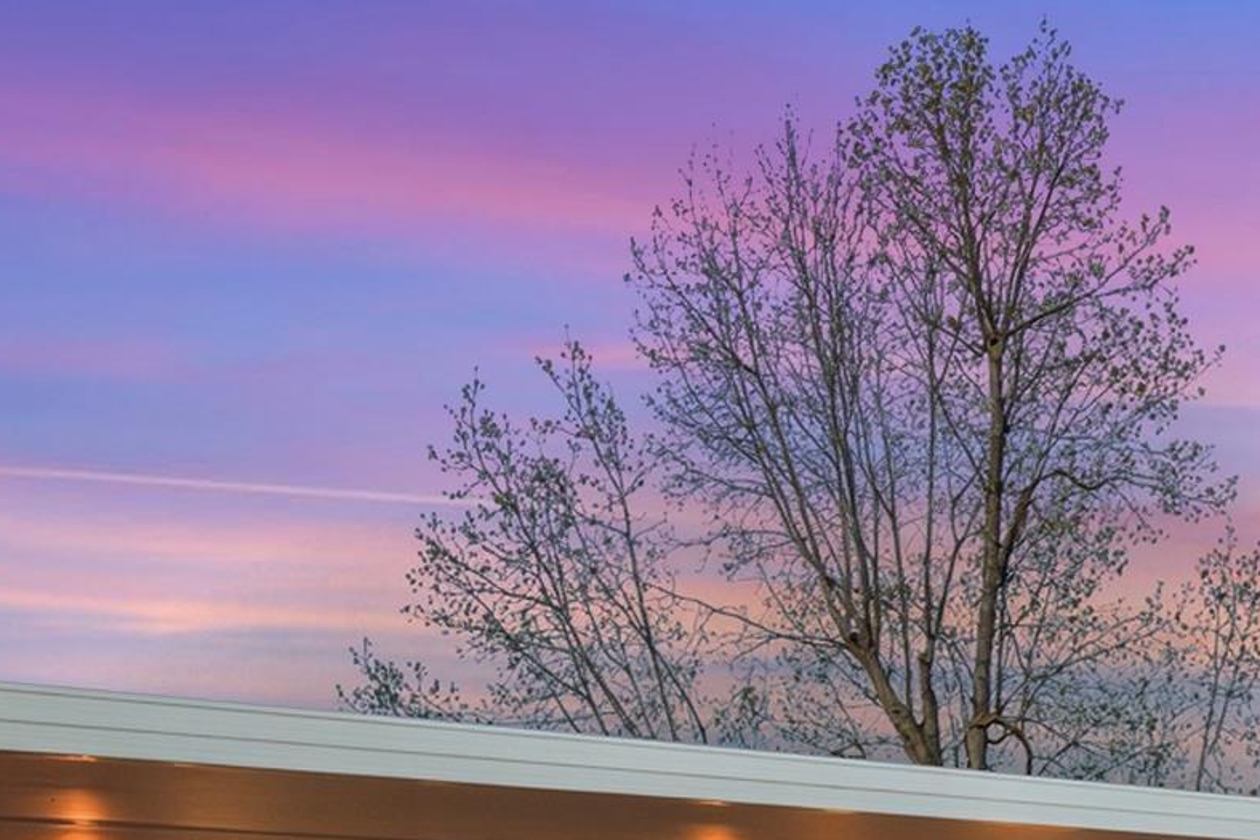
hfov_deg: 34.5
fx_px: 1985
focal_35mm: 57
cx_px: 933
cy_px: 1129
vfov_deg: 21.4
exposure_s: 1/160
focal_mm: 11.9
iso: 200
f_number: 9
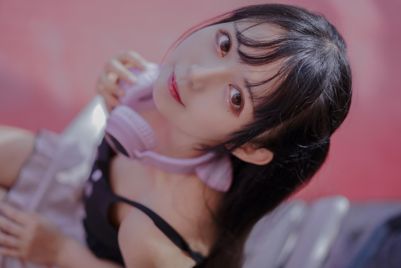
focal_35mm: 55
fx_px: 613
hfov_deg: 36.2
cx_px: 200
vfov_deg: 24.6
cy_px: 134
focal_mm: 55
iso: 100
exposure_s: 1/1000
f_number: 1.8
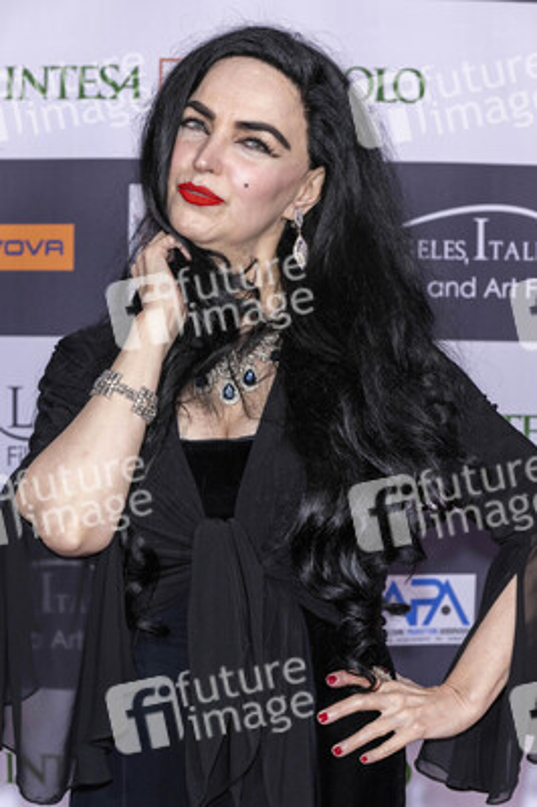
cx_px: 268
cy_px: 404
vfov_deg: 27.0
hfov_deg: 18.2
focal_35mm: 75
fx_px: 1681
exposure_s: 1/200
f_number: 5.6
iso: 800
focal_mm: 75
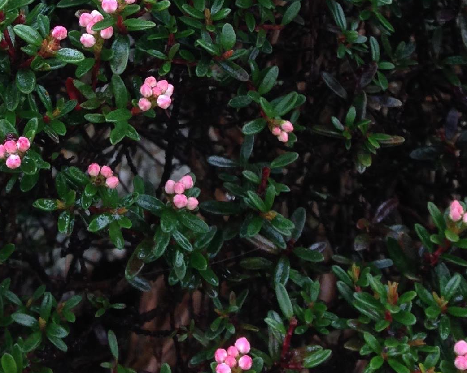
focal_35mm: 101
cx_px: 107
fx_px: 1396
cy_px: -178
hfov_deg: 18.8
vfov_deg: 14.3
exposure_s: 1/60
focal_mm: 4.12
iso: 64
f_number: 2.4
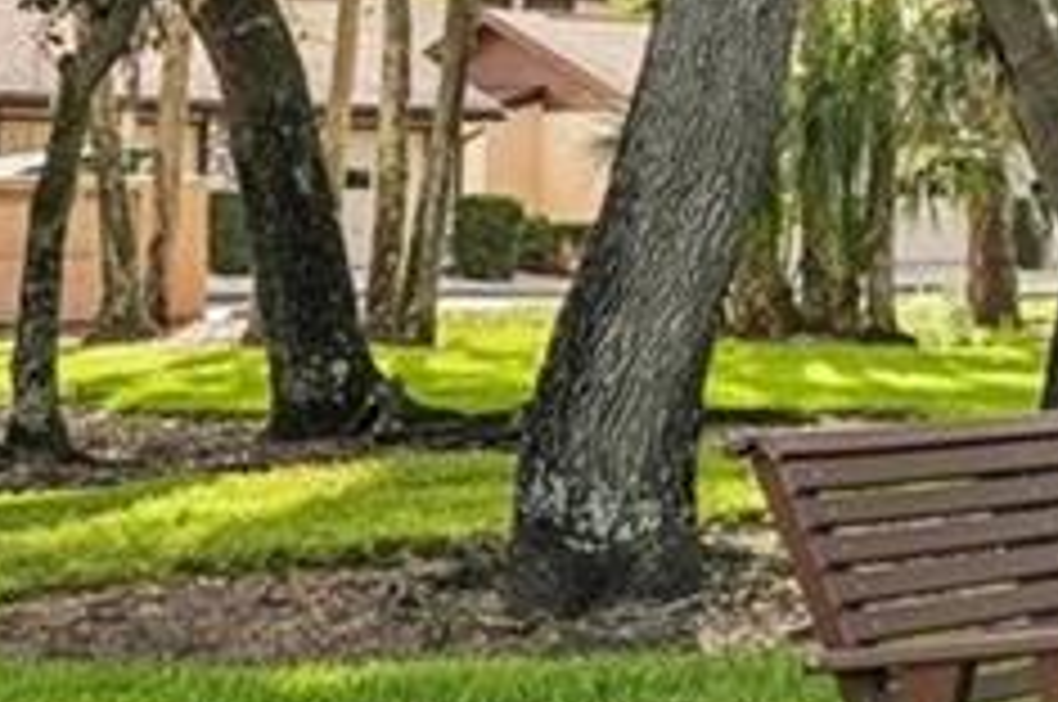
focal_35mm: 109
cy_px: 144
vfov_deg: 12.5
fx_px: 3199
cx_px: 2066
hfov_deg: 15.4
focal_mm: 16
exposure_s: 1/320
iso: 400
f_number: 8
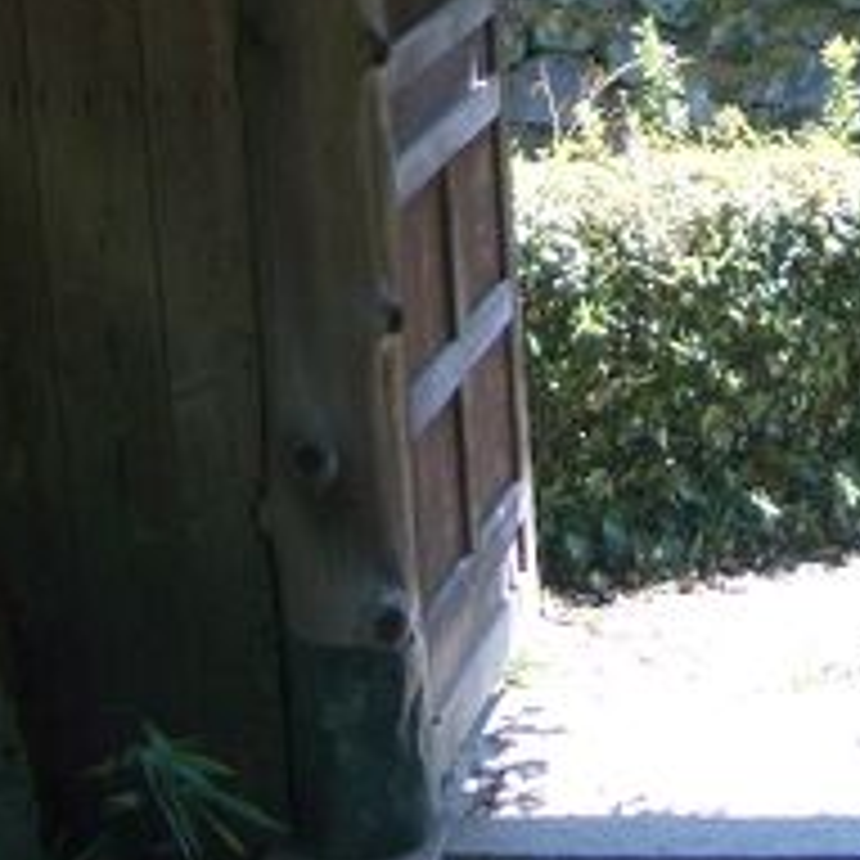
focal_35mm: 105
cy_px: -11
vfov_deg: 16.2
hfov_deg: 16.2
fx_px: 2951
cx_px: 914
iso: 50
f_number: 2.6
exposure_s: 1/200
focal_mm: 5.8
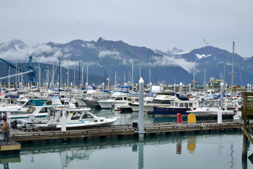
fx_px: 401
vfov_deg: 23.8
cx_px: 126
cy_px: 84
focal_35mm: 57
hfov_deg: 35.1
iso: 100
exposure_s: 1/160
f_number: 6.3
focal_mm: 38
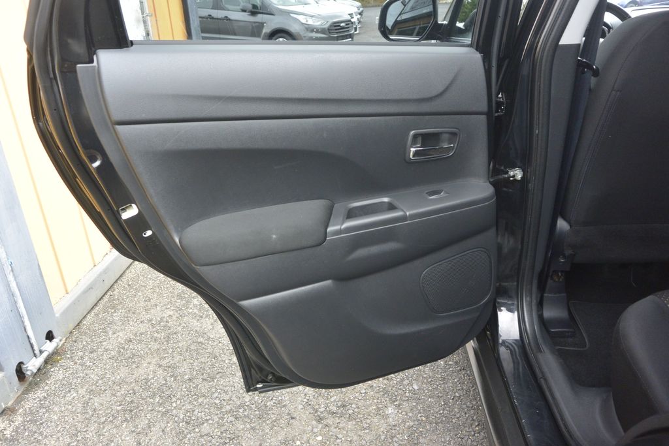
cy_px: 223
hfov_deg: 67.4
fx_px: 502
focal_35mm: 27
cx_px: 334
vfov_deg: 47.9
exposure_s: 1/125
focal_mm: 10
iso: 220
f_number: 3.5
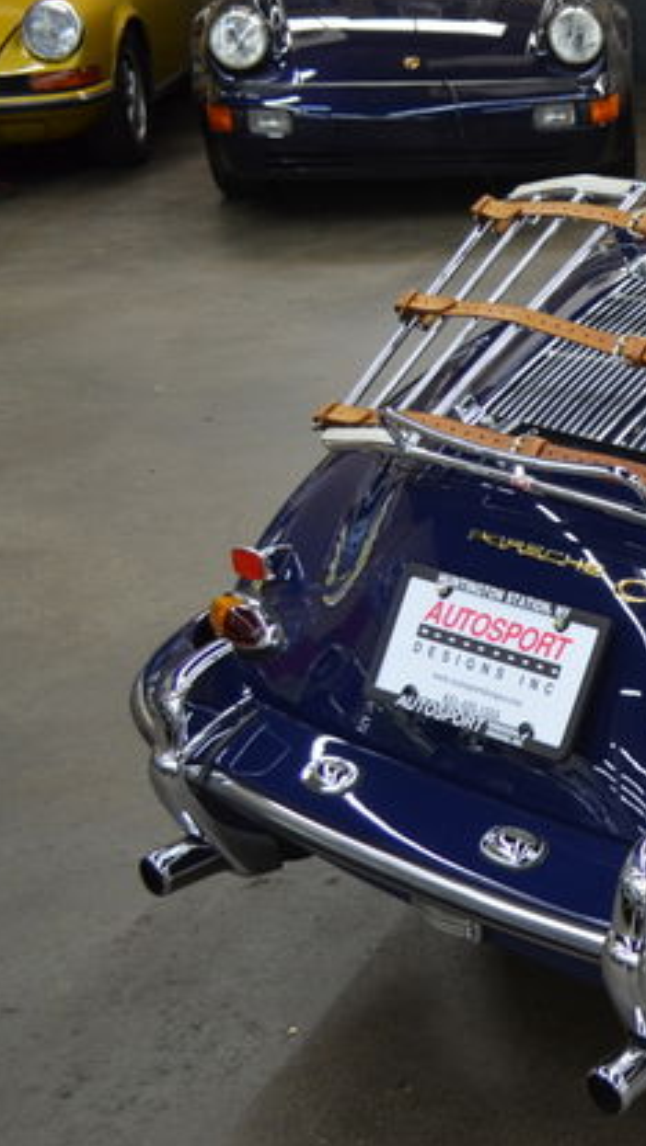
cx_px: 1038
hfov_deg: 18.0
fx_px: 1763
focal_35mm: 58
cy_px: 508
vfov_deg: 36.0
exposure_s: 1/60
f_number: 4
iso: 450
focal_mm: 20
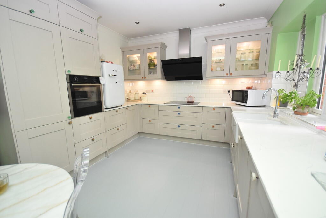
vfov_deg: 77.3
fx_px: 136
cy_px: 109
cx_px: 163
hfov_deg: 100.4
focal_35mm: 15
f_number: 4
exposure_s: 1/125
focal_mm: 10
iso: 800
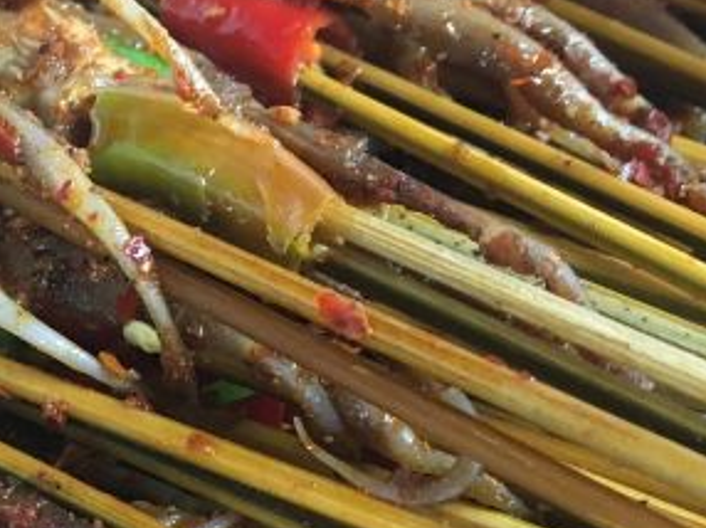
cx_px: -7
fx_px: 1447
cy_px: 458
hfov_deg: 26.0
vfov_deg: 20.3
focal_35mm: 71
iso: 200
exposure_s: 1/33
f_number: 2.2
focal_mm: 4.15
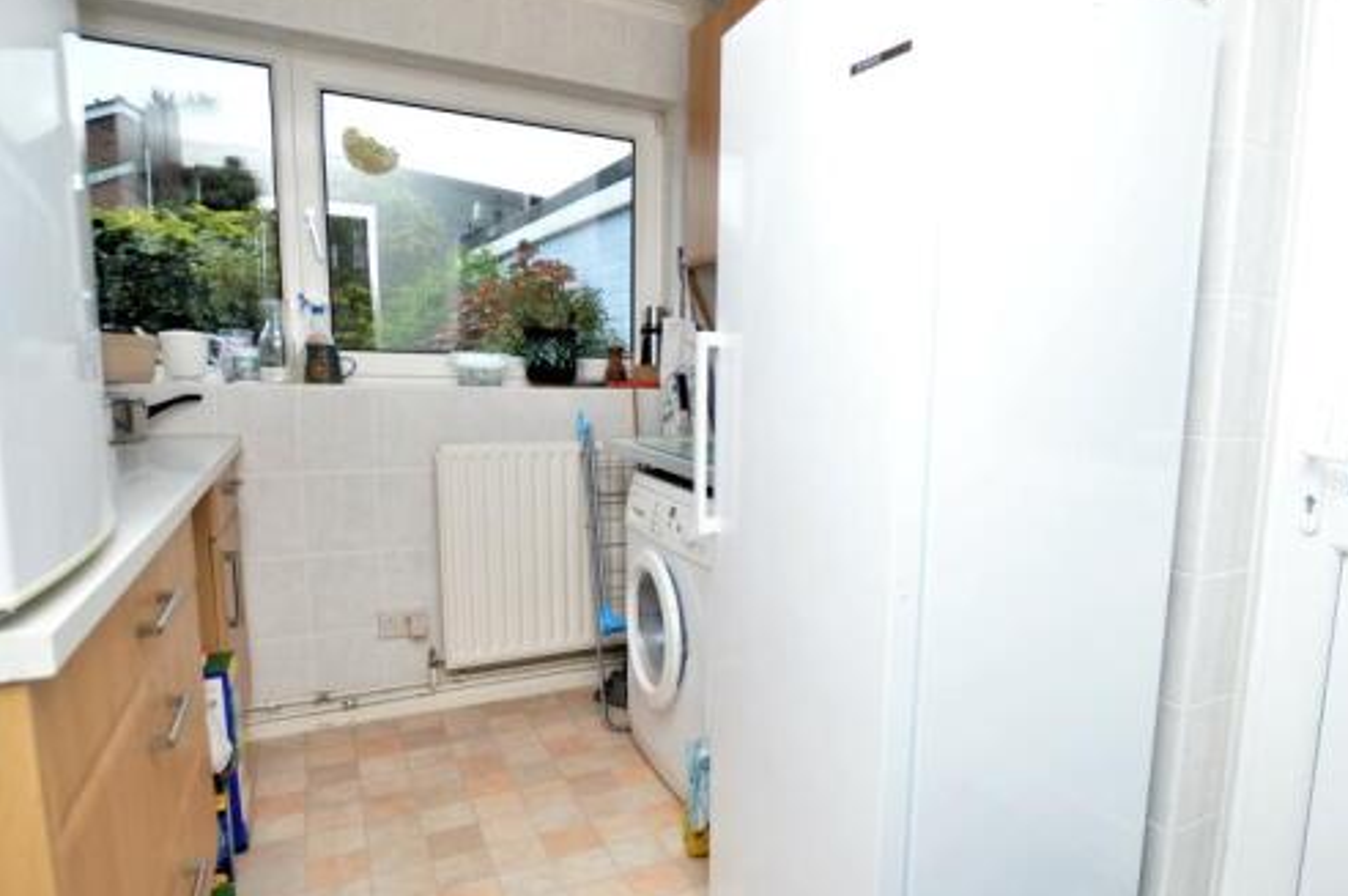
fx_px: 748
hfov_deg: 83.0
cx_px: 808
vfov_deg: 61.7
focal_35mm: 20
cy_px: 490
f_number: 3.5
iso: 100
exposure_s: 1/60
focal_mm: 10
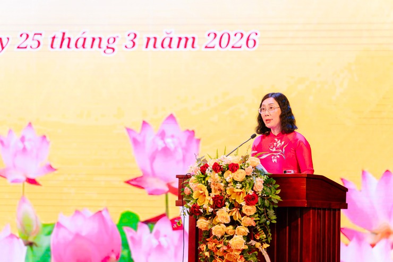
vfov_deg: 11.0
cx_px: 196
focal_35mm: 125
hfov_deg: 16.4
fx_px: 1365
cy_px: 131
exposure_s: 1/160
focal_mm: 125
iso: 500
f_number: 3.5
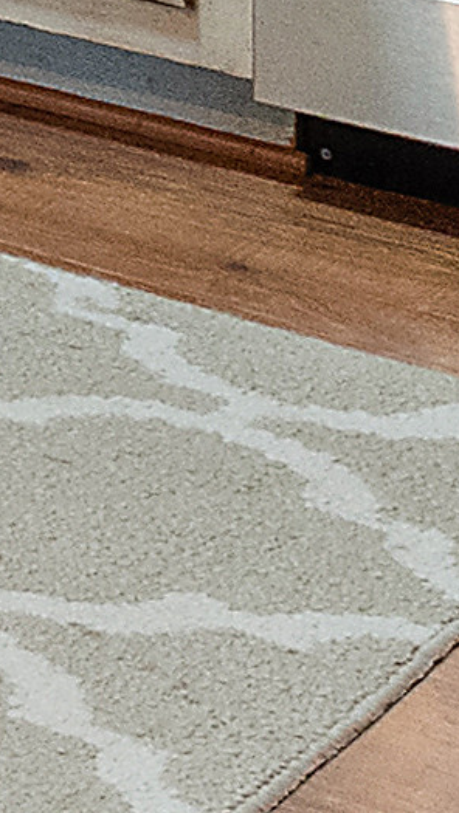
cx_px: -2723
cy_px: -1590
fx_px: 3715
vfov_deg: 9.7
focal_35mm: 172
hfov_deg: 4.3
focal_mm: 8
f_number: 5.6
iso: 400
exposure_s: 1/6
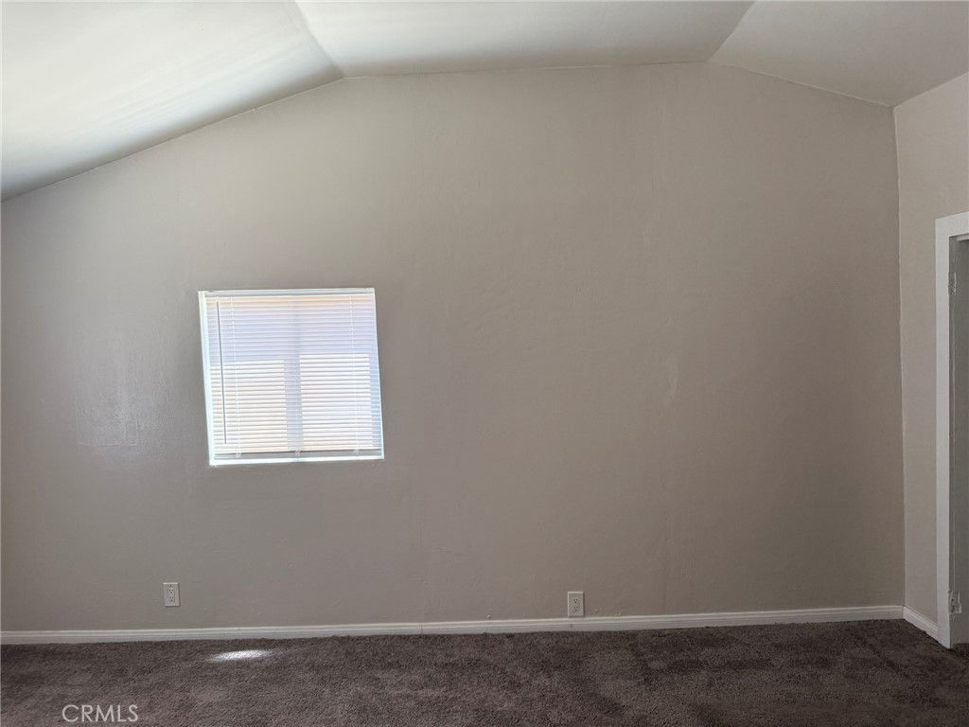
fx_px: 672
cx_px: 484
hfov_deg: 71.6
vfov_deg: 56.8
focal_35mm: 24
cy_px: 364
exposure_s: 1/141
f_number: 1.78
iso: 200
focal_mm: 6.76
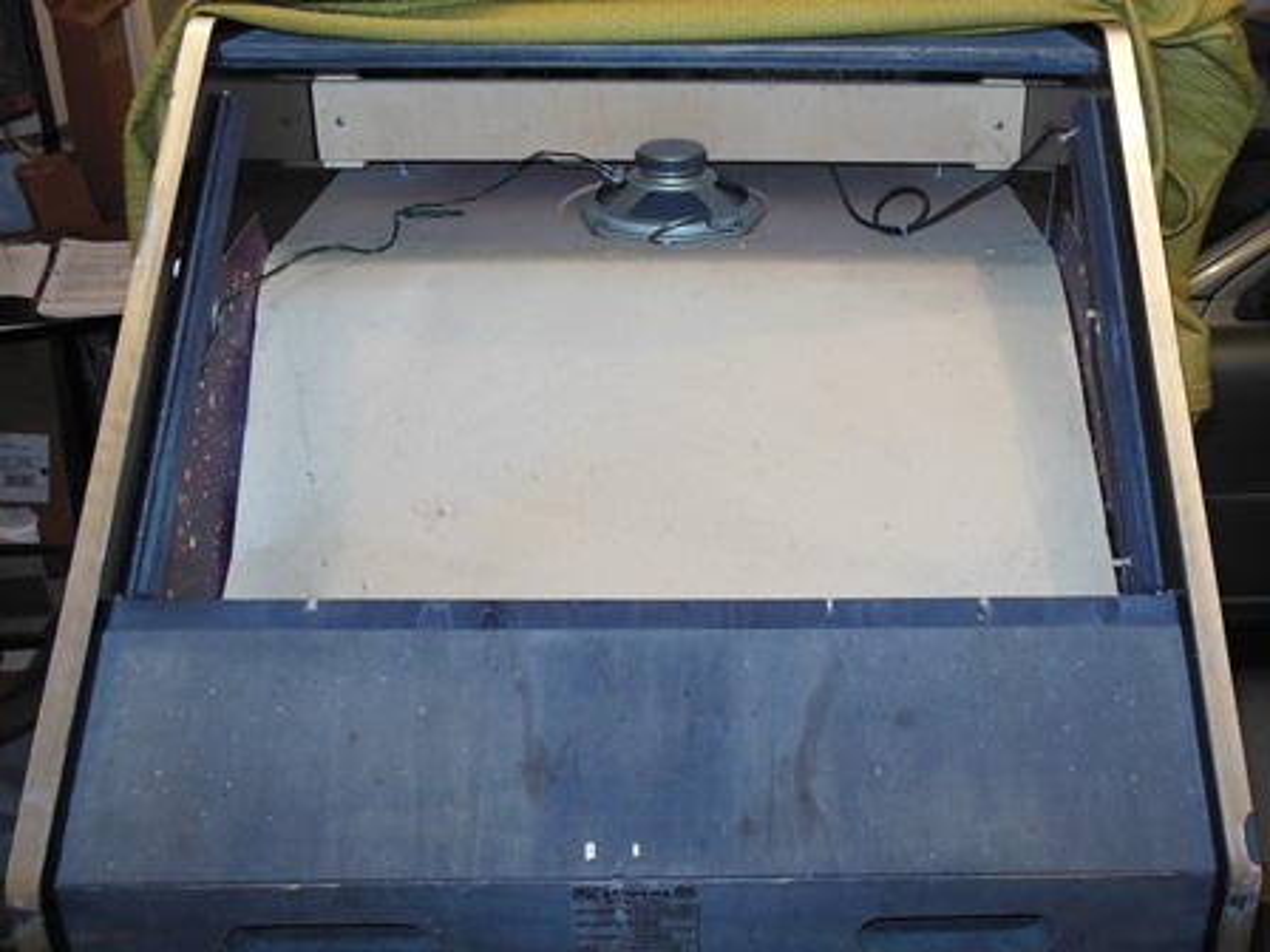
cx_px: 635
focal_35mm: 25
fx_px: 917
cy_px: 476
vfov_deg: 54.9
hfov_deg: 69.4
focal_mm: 4.5
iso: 200
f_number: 3.2
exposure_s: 1/30
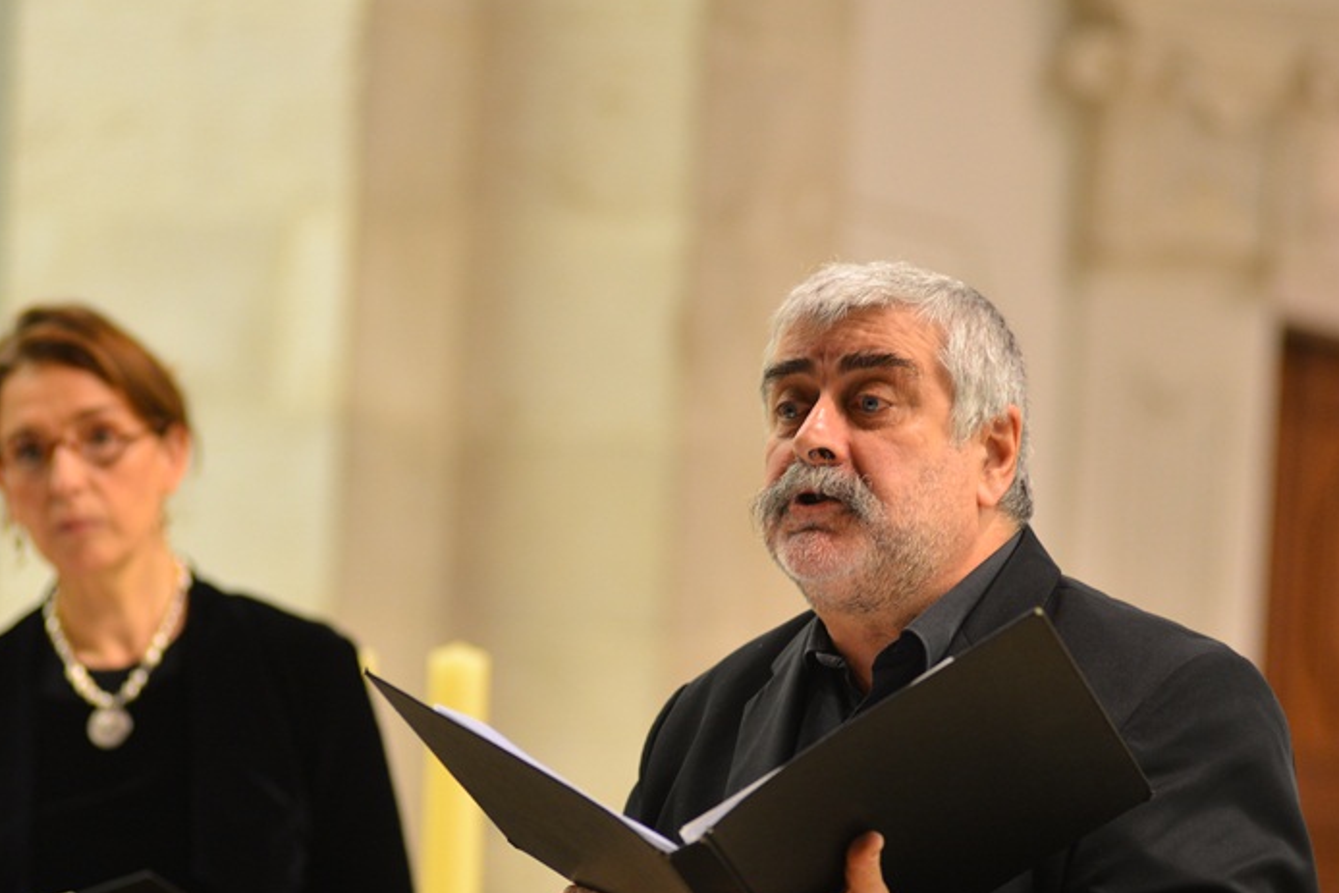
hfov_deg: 9.6
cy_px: 606
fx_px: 7961
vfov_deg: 6.4
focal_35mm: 214
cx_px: 639
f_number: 2.8
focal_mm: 145
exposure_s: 1/100
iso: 1000
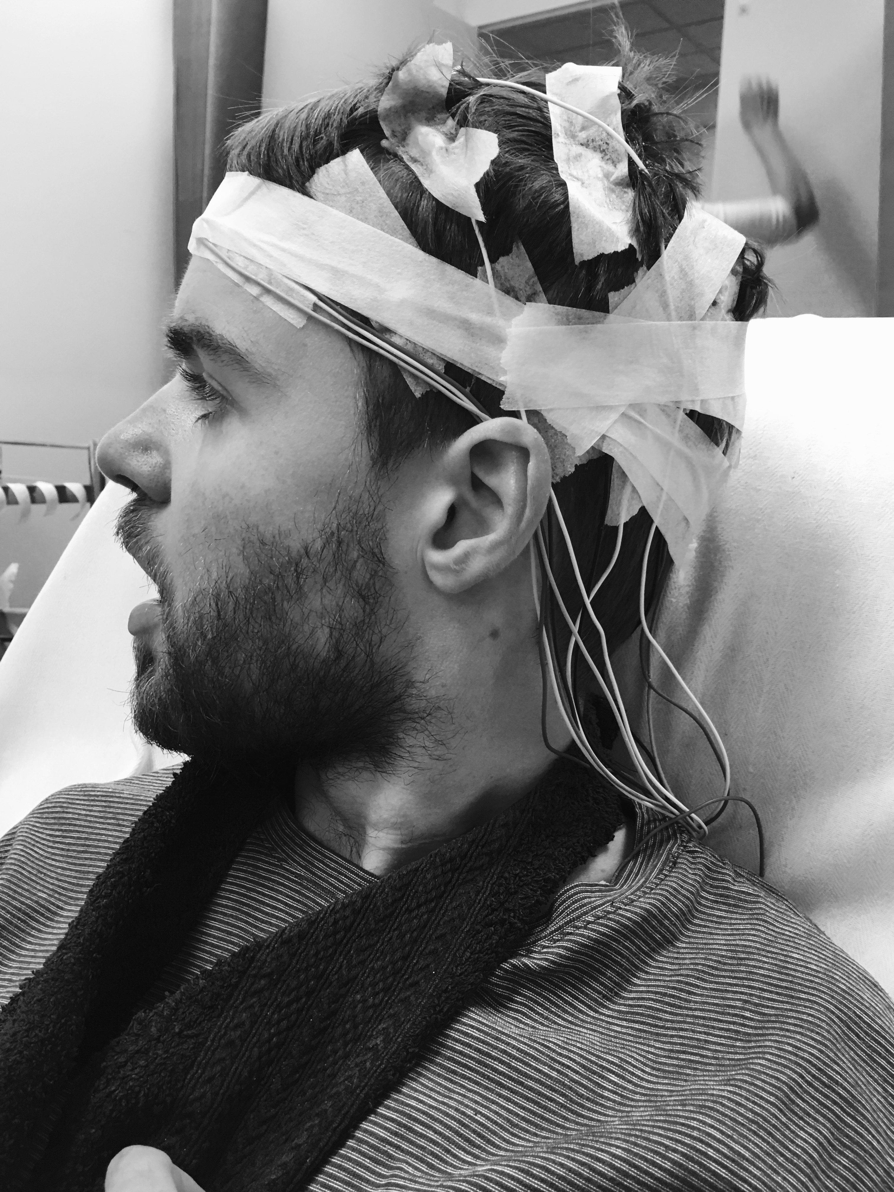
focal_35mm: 29
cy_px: 596
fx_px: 999
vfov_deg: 61.7
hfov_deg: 48.2
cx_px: 447
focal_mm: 4.15
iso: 50
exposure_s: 1/17
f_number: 2.2
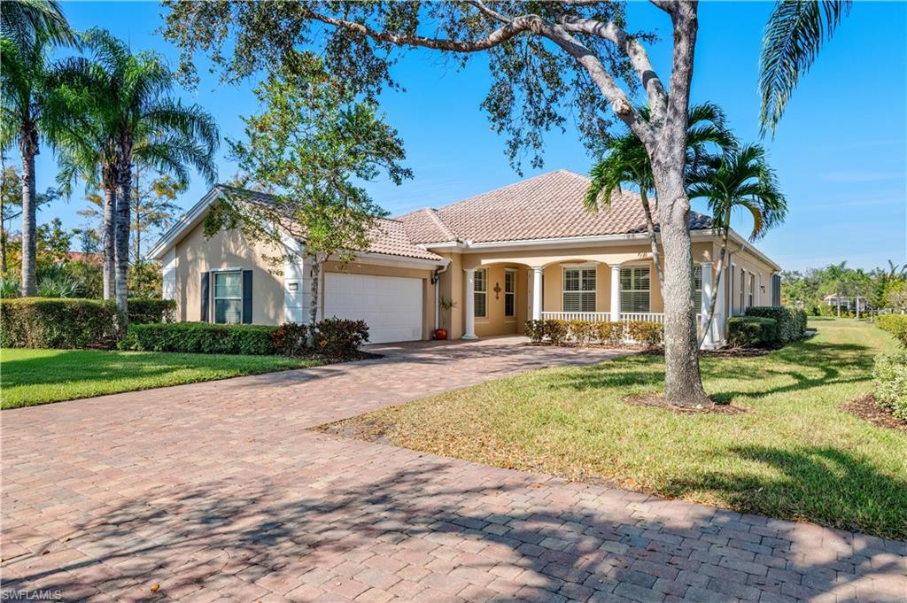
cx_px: 454
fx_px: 604
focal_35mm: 24
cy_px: 302
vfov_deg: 53.1
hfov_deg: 73.8
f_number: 10
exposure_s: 1/1250
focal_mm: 24
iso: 640
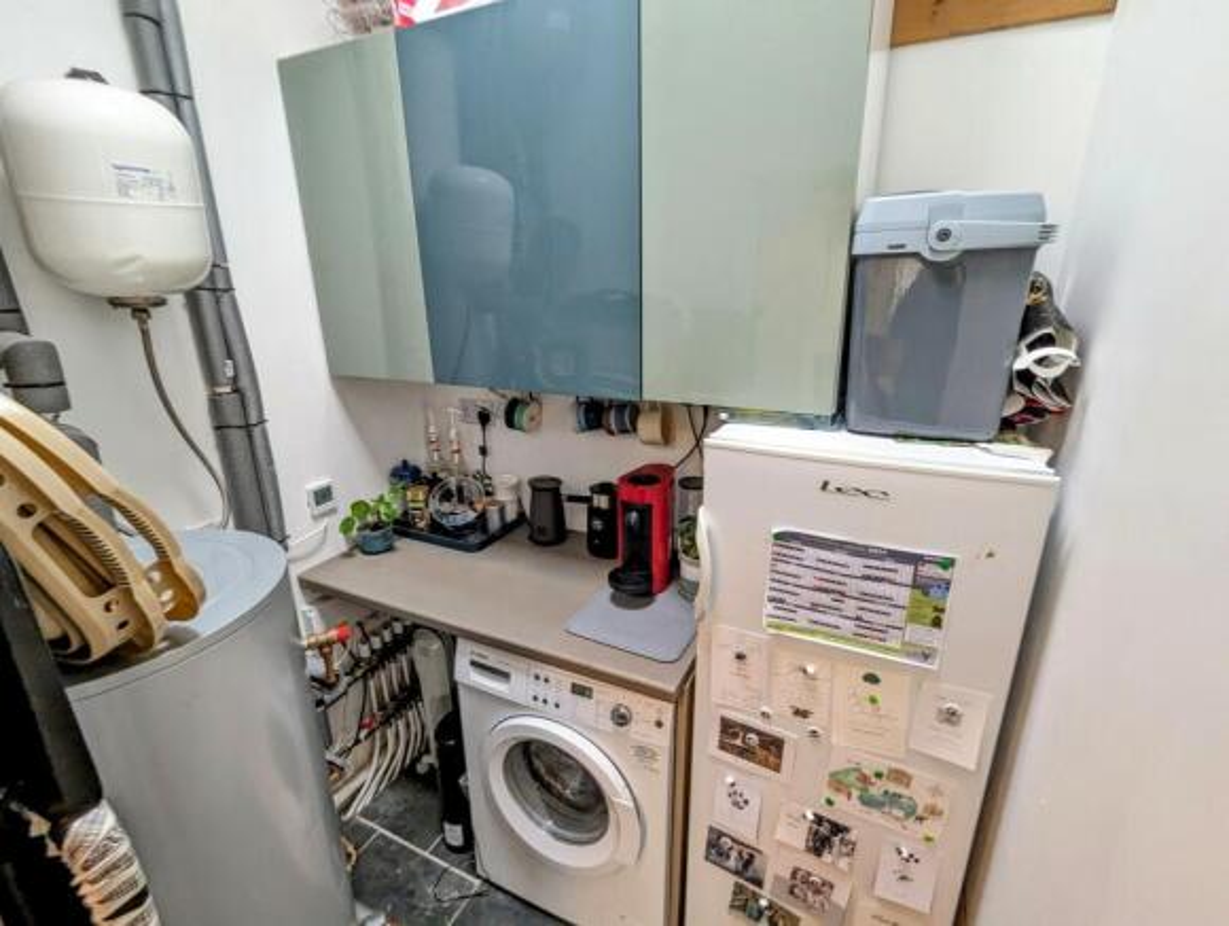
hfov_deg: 94.4
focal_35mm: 16
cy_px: 463
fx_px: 569
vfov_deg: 78.3
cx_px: 614
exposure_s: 1/25
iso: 339
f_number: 2.2
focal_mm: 2.35
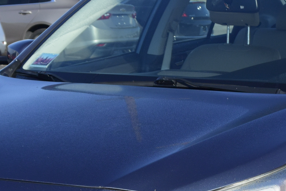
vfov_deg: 9.1
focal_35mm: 150
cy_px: 208
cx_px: 179
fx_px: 1192
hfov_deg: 13.7
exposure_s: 1/640
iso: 160
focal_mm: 18.9
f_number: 4.5
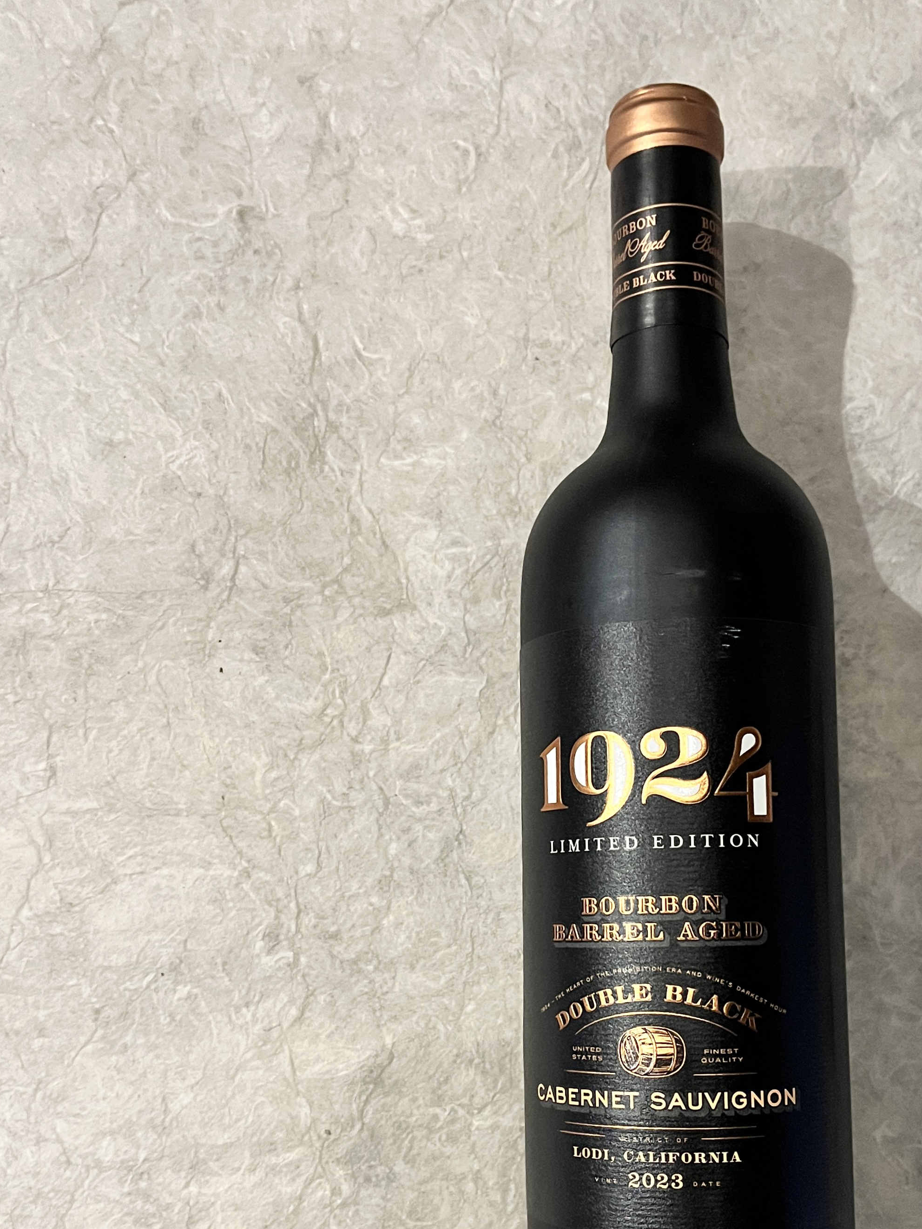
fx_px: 1314
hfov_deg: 38.4
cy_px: 763
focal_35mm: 37
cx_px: 578
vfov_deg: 49.7
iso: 320
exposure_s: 1/50
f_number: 1.6
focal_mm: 5.1
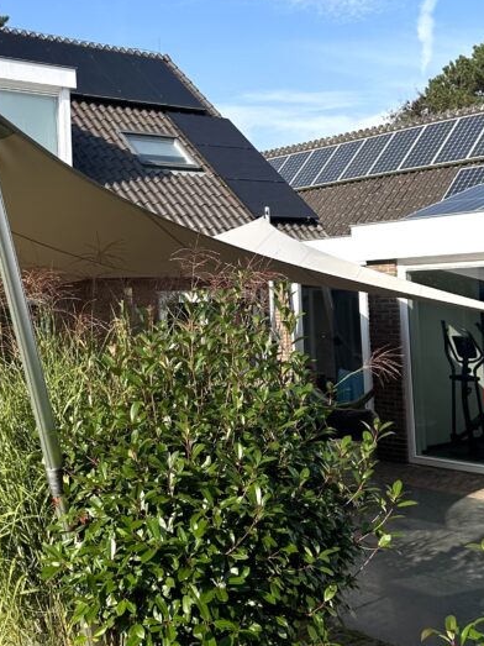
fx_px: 877
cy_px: 261
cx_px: 121
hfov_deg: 30.4
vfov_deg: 40.3
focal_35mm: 47
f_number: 1.78
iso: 80
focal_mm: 6.86
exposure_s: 1/3356
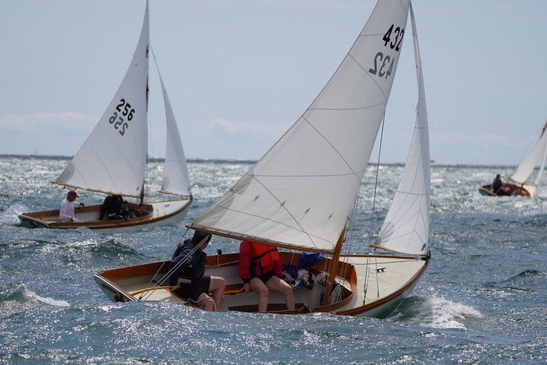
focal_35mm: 252
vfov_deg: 5.5
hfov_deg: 8.2
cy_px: 182
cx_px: 274
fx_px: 3828
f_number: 5
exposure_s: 1/1250
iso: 100
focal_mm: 168
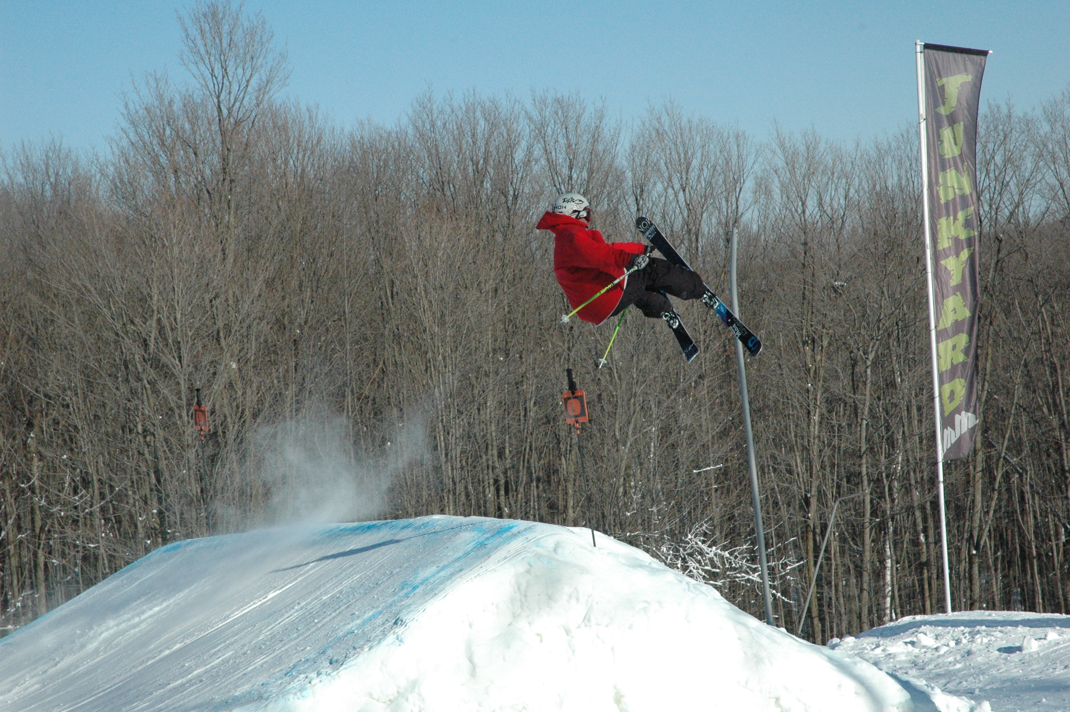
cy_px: 356
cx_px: 535
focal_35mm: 105
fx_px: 3118
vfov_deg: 13.0
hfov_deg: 19.5
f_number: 10
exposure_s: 1/3200
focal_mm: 70
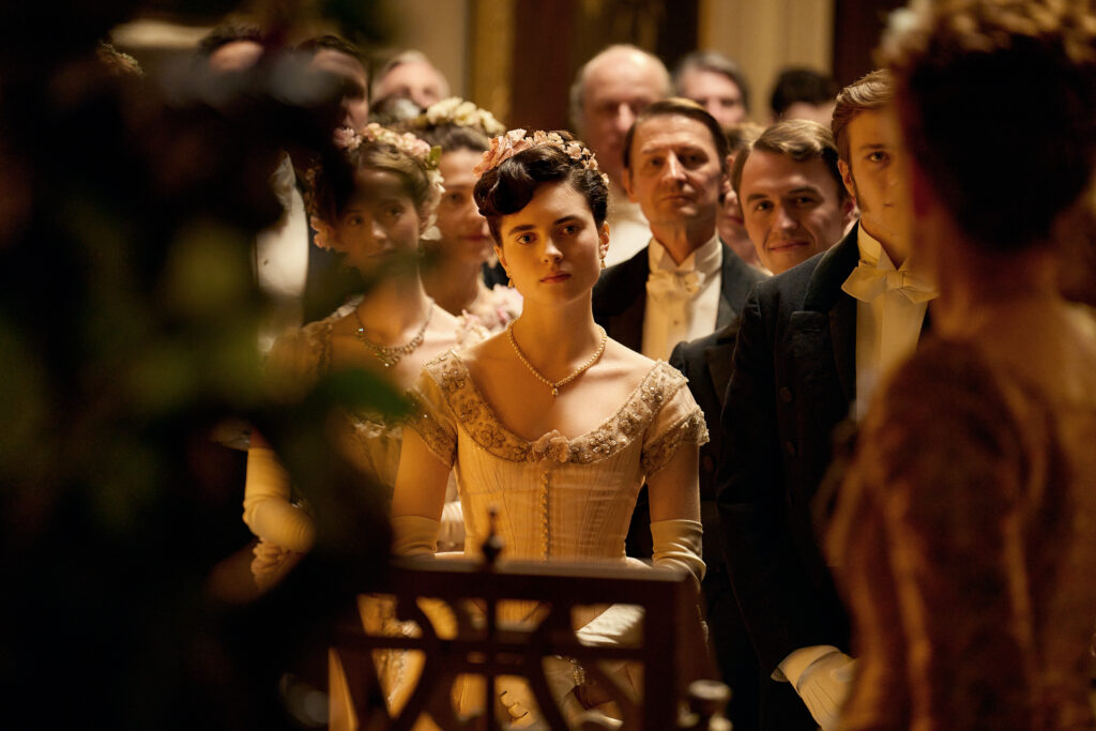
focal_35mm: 145
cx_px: 548
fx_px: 4415
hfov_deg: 14.2
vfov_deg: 9.5
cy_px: 366
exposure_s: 1/80
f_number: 2.8
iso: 5000
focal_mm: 145
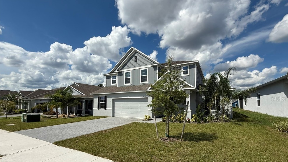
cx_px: 148
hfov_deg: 99.3
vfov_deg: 66.3
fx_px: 122
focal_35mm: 16
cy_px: 99
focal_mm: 2.22
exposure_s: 1/4425
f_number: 2.2
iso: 50
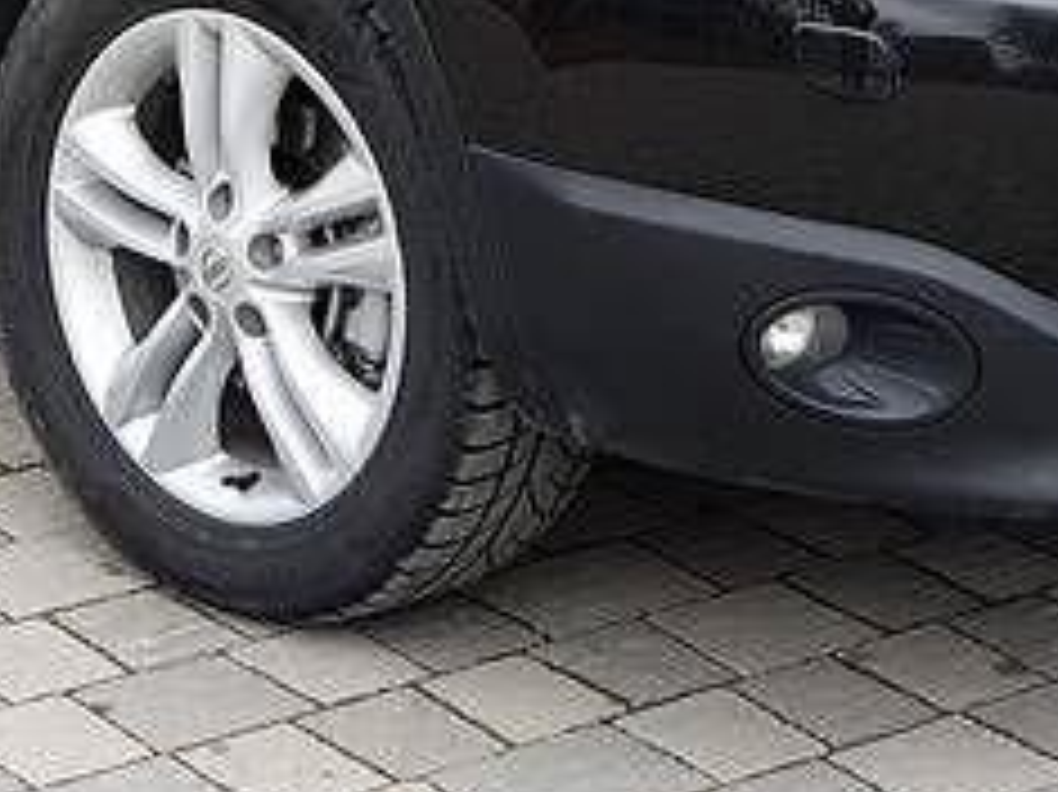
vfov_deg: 8.2
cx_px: 482
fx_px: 5407
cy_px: -387
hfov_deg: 11.2
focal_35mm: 177
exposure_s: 1/100
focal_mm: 6
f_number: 2.4
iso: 32
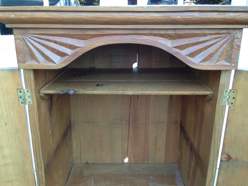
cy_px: 93
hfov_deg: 55.4
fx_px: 236
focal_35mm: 33
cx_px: 124
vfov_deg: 42.9
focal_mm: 4.12
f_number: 2.4
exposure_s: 1/24
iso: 50
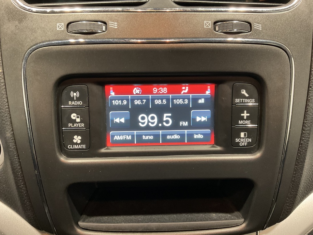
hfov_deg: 61.7
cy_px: 118
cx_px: 156
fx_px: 262
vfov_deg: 48.2
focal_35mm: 29
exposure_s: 1/40
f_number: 1.8
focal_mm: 3
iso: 320
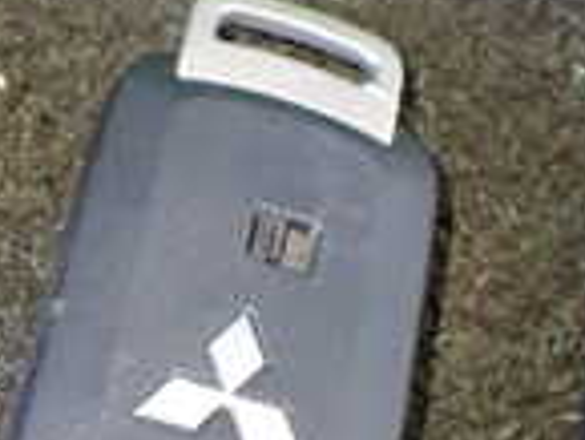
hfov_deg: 15.8
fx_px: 2097
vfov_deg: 11.9
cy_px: 331
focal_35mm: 124
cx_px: 149
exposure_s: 1/40
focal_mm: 5.4
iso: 800
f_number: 2.3
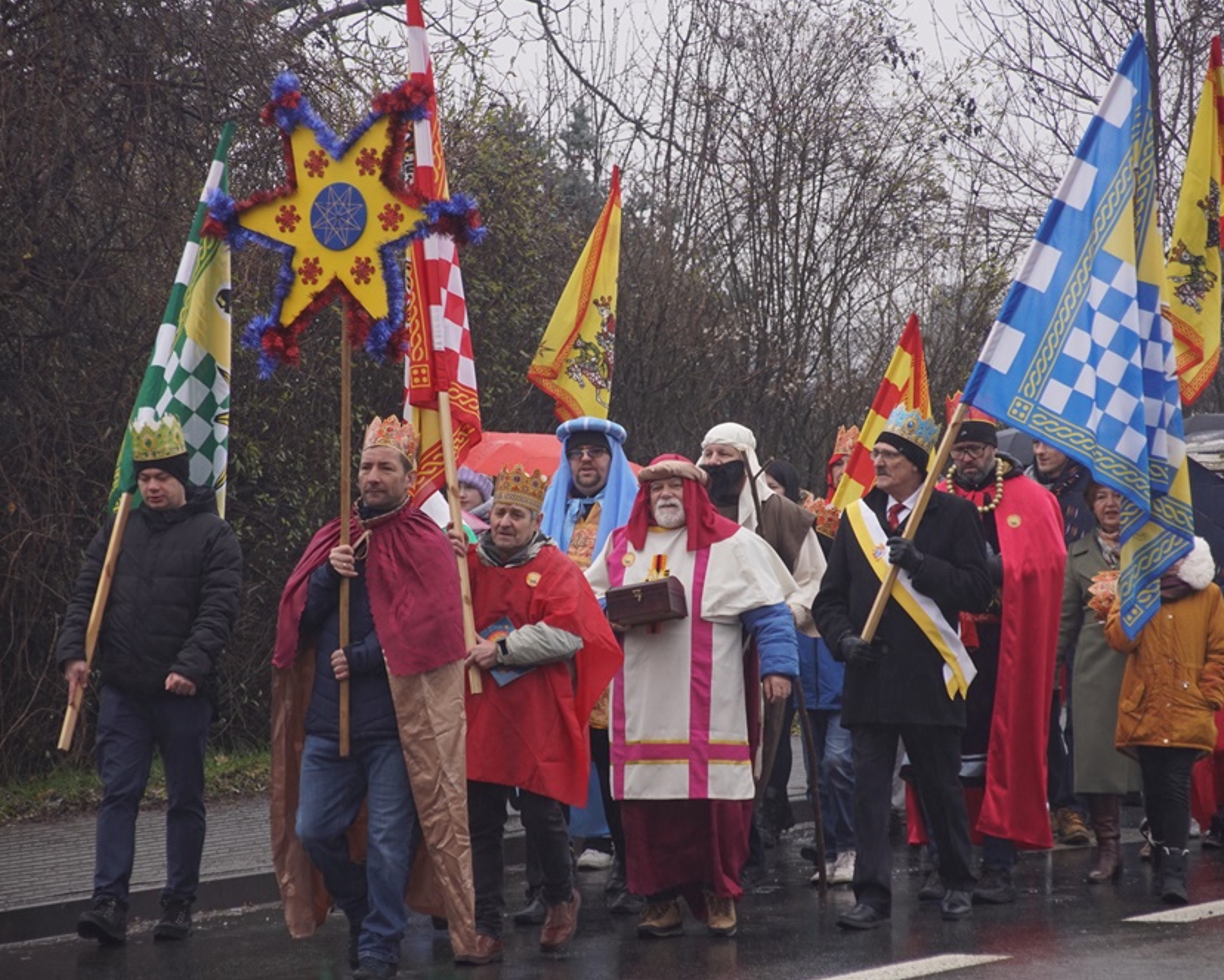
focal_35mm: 187
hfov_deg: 10.3
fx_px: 6777
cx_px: 618
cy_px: 489
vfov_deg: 8.3
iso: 320
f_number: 5.6
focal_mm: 110
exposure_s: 1/200
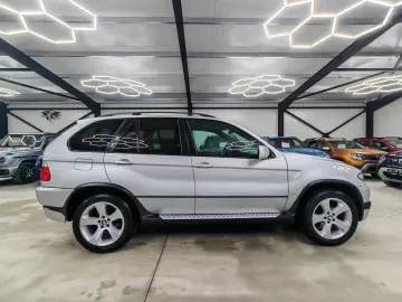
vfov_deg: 78.1
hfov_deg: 94.5
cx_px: 201
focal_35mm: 16
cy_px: 151
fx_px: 186
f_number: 2.2
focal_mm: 1.96
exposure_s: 1/50
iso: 80
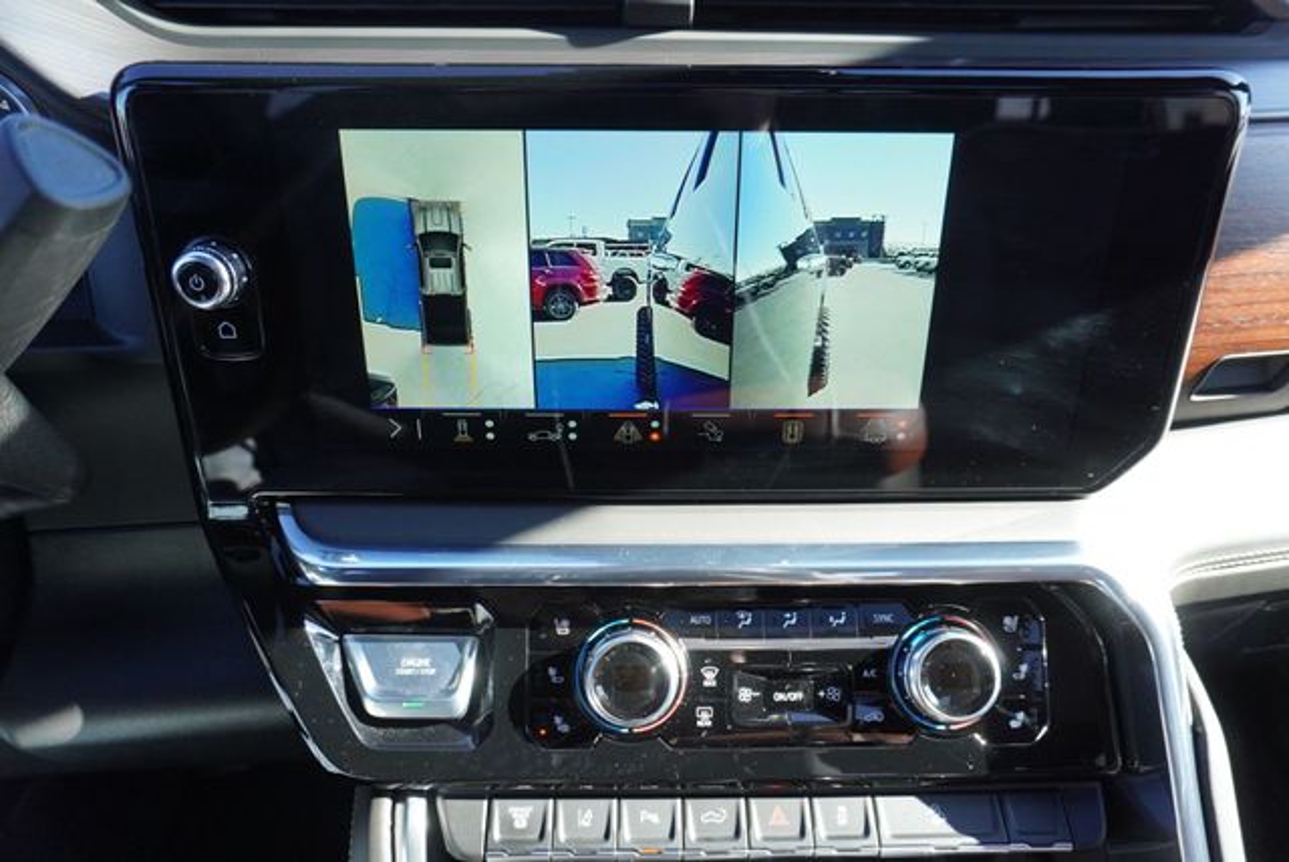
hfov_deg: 73.7
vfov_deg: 53.2
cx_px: 644
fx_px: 860
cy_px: 431
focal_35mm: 24
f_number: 4
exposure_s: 1/800
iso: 1600
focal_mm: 16
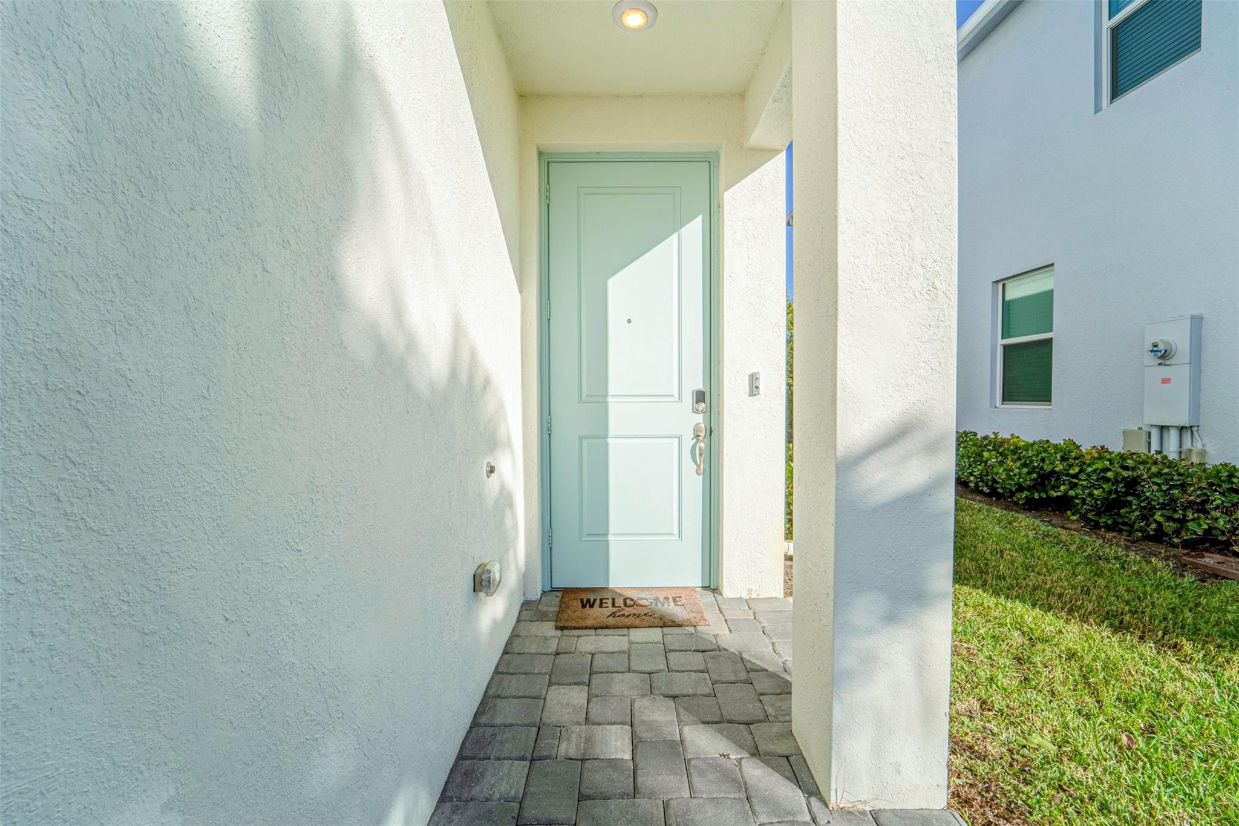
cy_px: 413
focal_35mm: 14
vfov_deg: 81.2
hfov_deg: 104.3
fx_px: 482
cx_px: 620
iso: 400
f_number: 22
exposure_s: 1/4000
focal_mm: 14
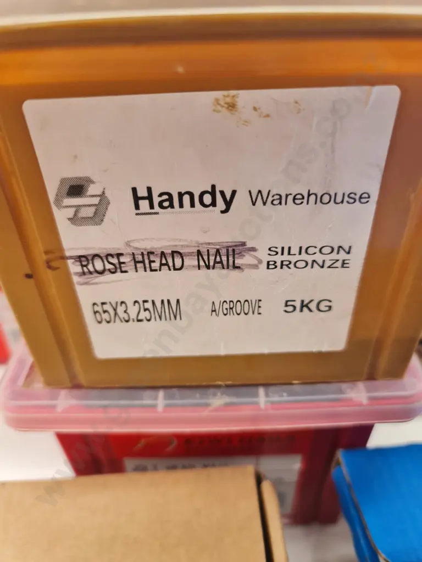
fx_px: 406
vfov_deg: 69.4
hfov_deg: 54.9
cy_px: 281
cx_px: 211
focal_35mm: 25
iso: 64
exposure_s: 1/120
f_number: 1.8
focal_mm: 7
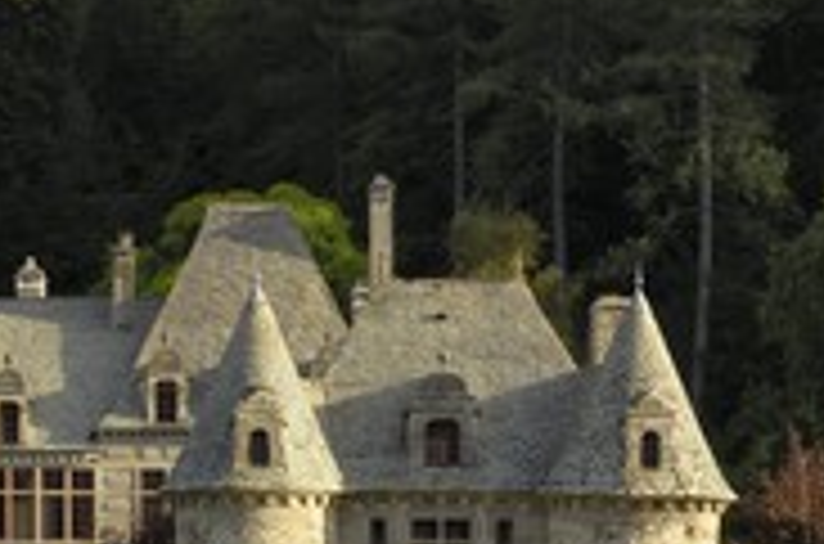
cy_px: 593
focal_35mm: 173
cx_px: -88
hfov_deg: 11.7
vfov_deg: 7.8
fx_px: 3950
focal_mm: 50
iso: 100
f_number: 6.3
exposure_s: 1/160
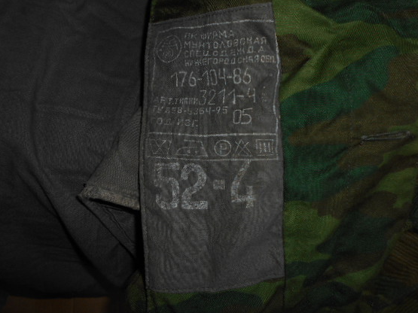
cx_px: 227
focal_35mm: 30
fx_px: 362
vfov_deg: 46.7
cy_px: 144
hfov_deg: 59.9
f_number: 3.2
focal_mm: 4.6
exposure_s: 1/25
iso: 80
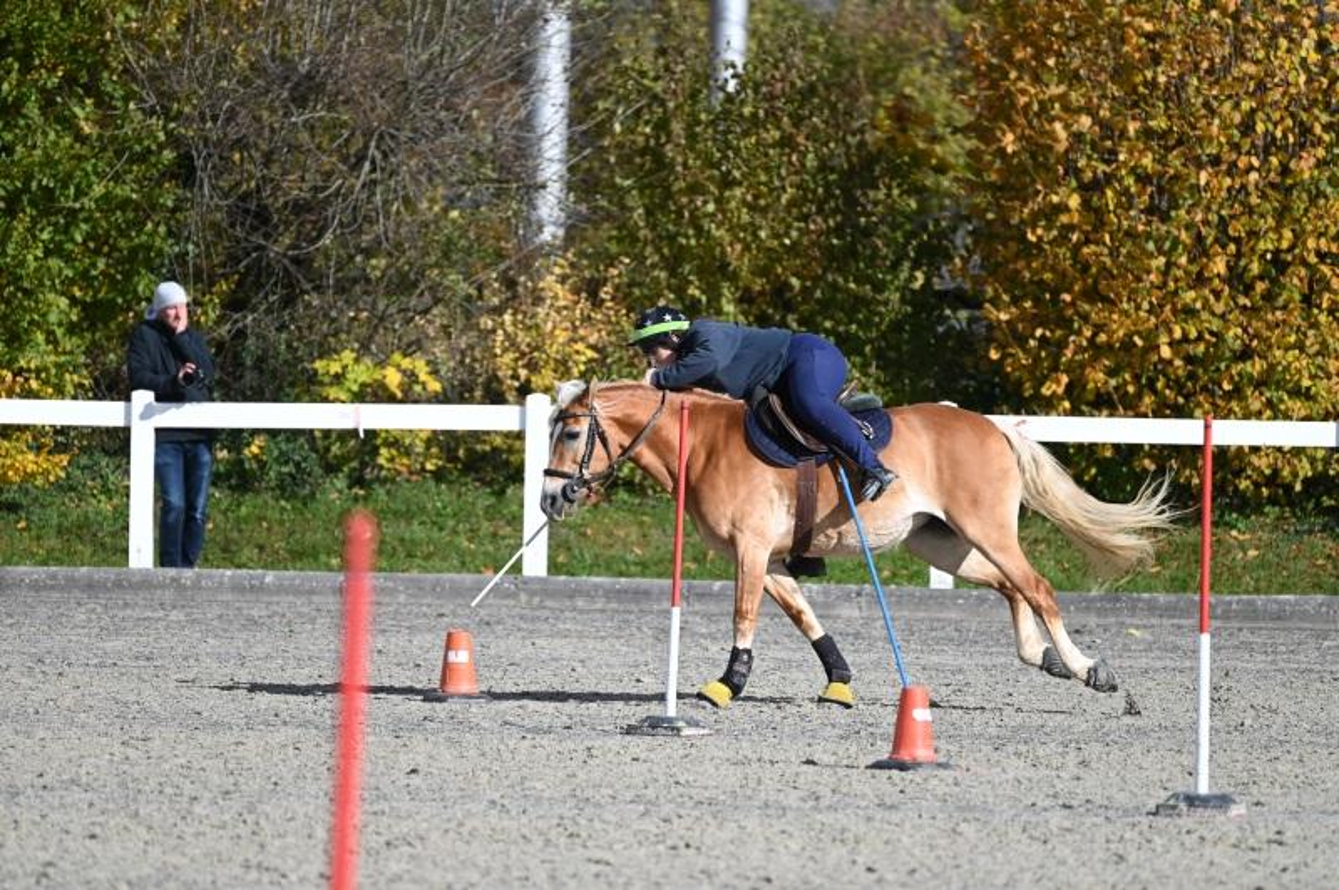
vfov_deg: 4.4
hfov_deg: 6.7
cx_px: 670
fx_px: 11521
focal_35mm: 310
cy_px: 445
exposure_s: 1/1250
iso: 250
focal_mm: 310
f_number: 5.3
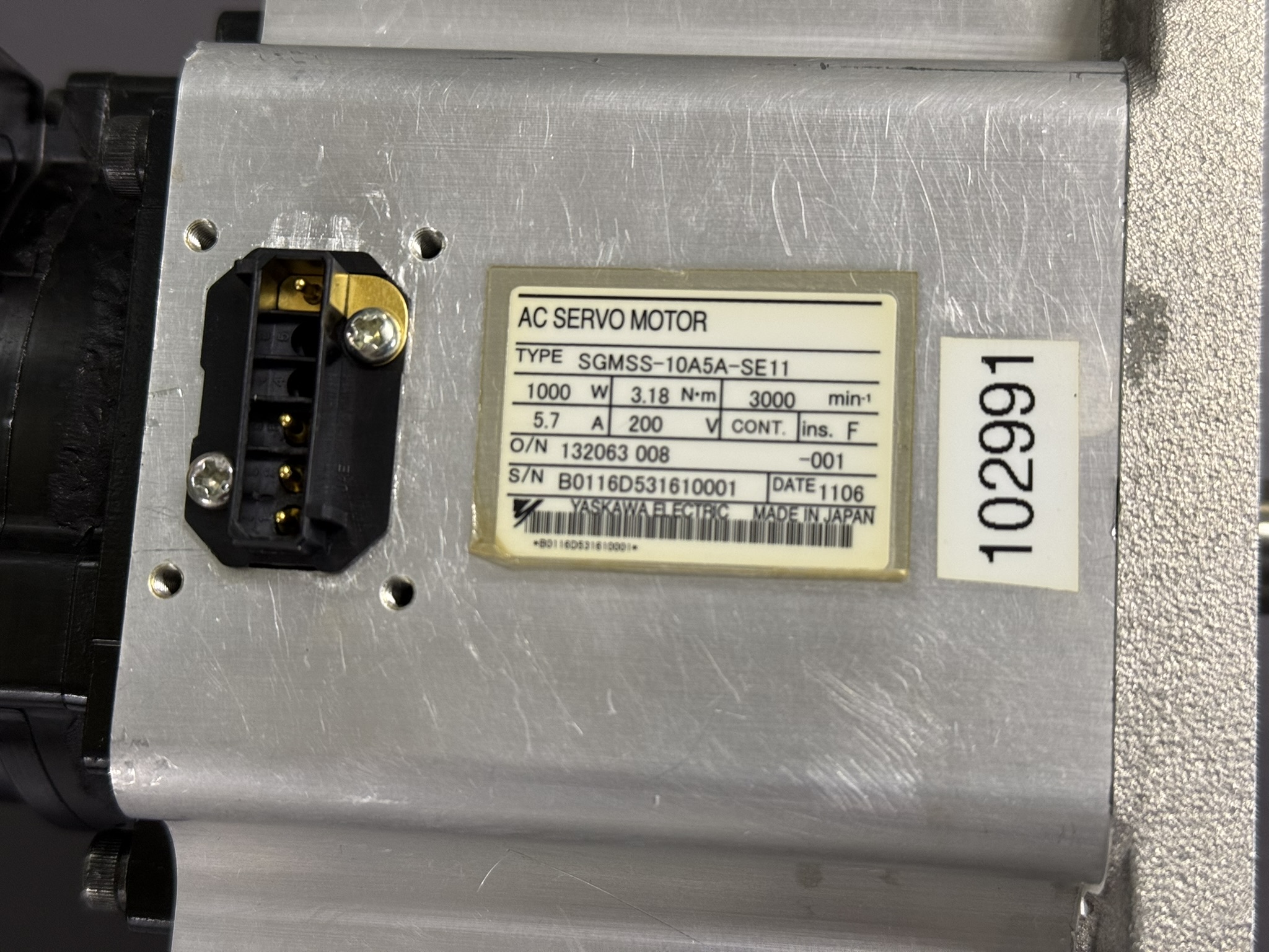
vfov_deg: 30.3
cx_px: 634
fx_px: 1760
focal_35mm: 48
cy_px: 476
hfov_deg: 39.7
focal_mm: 6.76
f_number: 1.78
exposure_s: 1/50
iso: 160
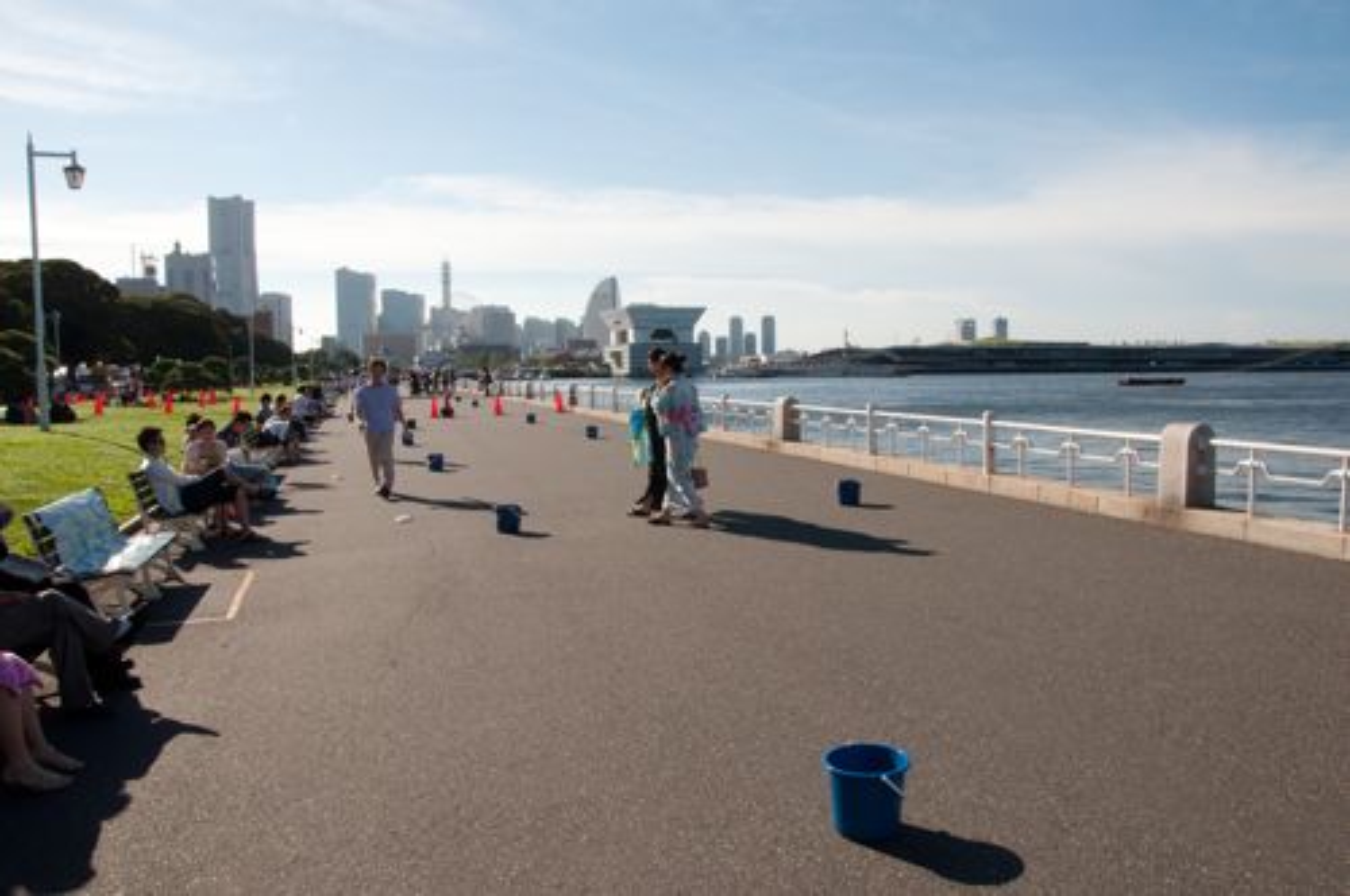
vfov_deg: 47.8
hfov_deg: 67.4
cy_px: 448
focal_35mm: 27
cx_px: 675
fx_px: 1011
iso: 640
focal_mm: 18
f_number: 20
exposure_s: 1/250
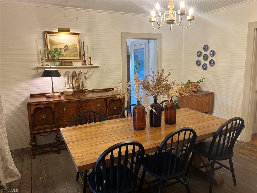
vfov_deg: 53.1
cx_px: 128
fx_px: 193
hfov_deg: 67.3
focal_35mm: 26
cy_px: 96
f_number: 1.5
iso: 160
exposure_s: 1/60
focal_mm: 5.7
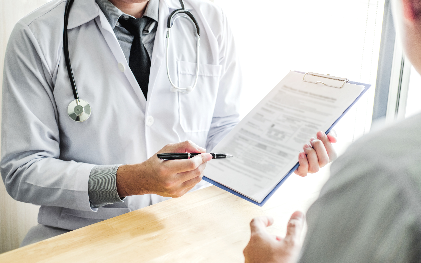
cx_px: 207
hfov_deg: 36.9
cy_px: 143
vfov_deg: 23.5
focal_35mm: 55
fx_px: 631
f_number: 2
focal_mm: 35
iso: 100
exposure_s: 1/640
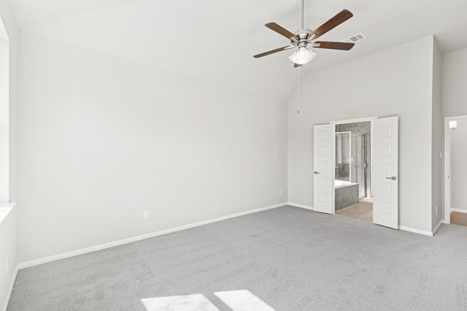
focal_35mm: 16
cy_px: 156
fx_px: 208
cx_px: 234
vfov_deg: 73.8
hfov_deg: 96.7
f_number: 9
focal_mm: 16
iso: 100
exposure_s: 1/10
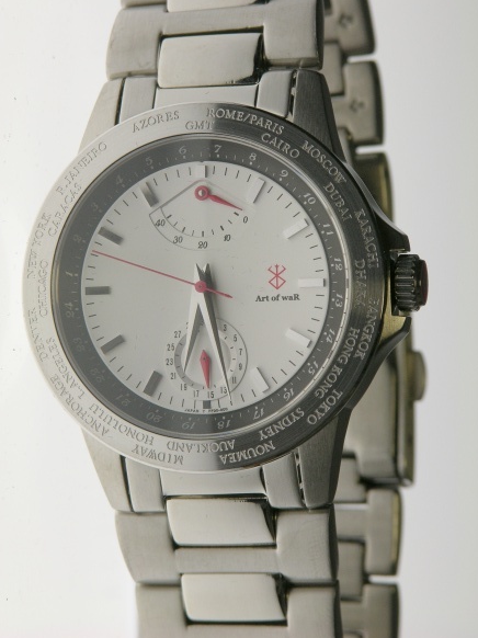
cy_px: 294
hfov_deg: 4.8
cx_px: 237
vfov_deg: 6.4
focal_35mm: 308
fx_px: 5675
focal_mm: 71.2
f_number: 7.4
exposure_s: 1/30
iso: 100
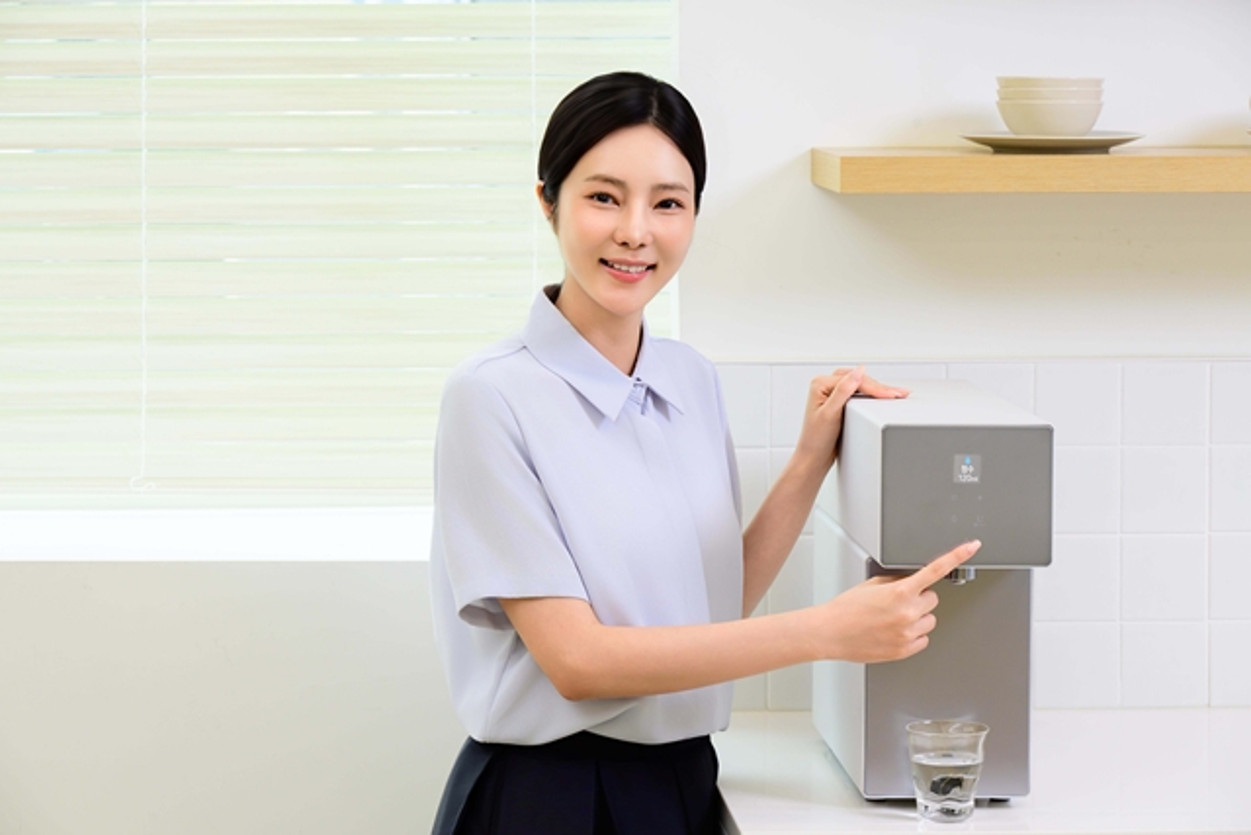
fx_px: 3510
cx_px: 626
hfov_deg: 20.2
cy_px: 418
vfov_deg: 13.6
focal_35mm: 101
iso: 800
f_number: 9.5
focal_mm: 101
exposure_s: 1/125
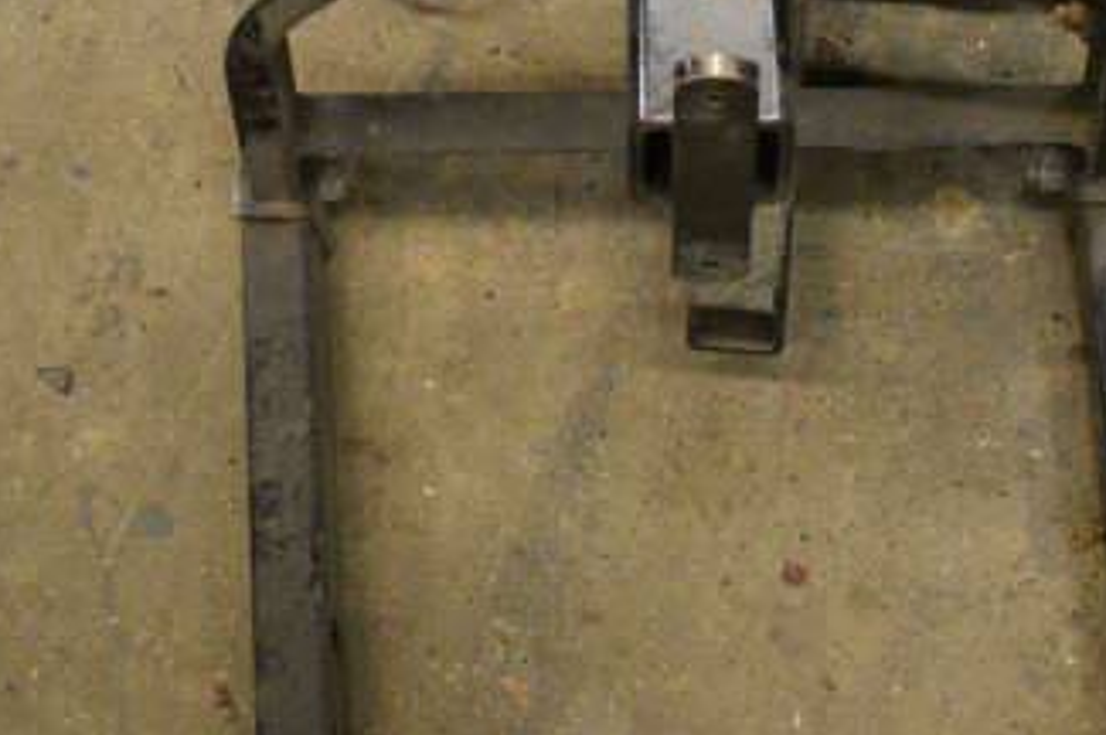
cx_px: 749
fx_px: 2332
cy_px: -478
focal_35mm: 76
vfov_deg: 15.9
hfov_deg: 26.5
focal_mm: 18
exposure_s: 1/125
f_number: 3.5
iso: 4500
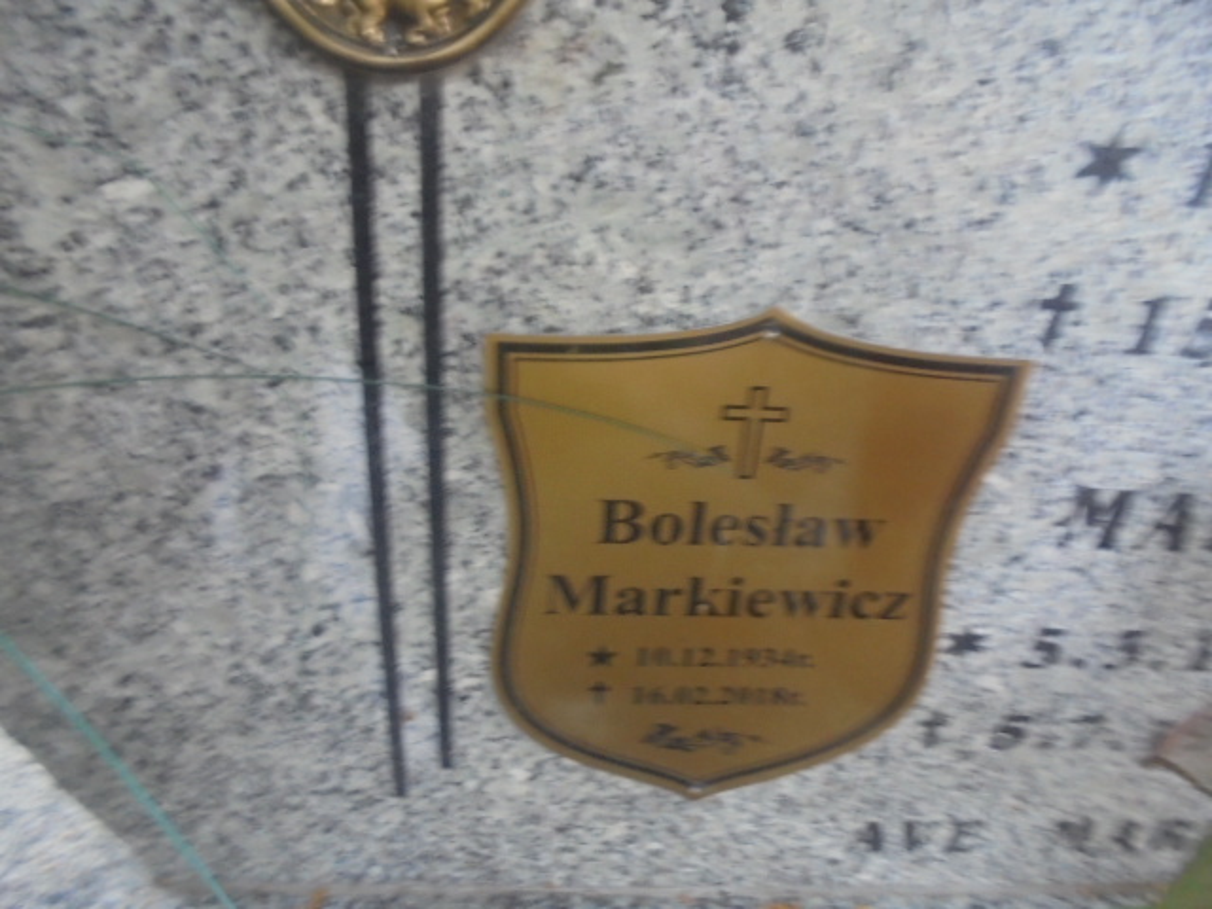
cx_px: 606
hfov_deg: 67.3
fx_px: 910
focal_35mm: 26
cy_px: 454
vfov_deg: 53.1
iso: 400
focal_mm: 4.6
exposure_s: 1/13
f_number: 3.5
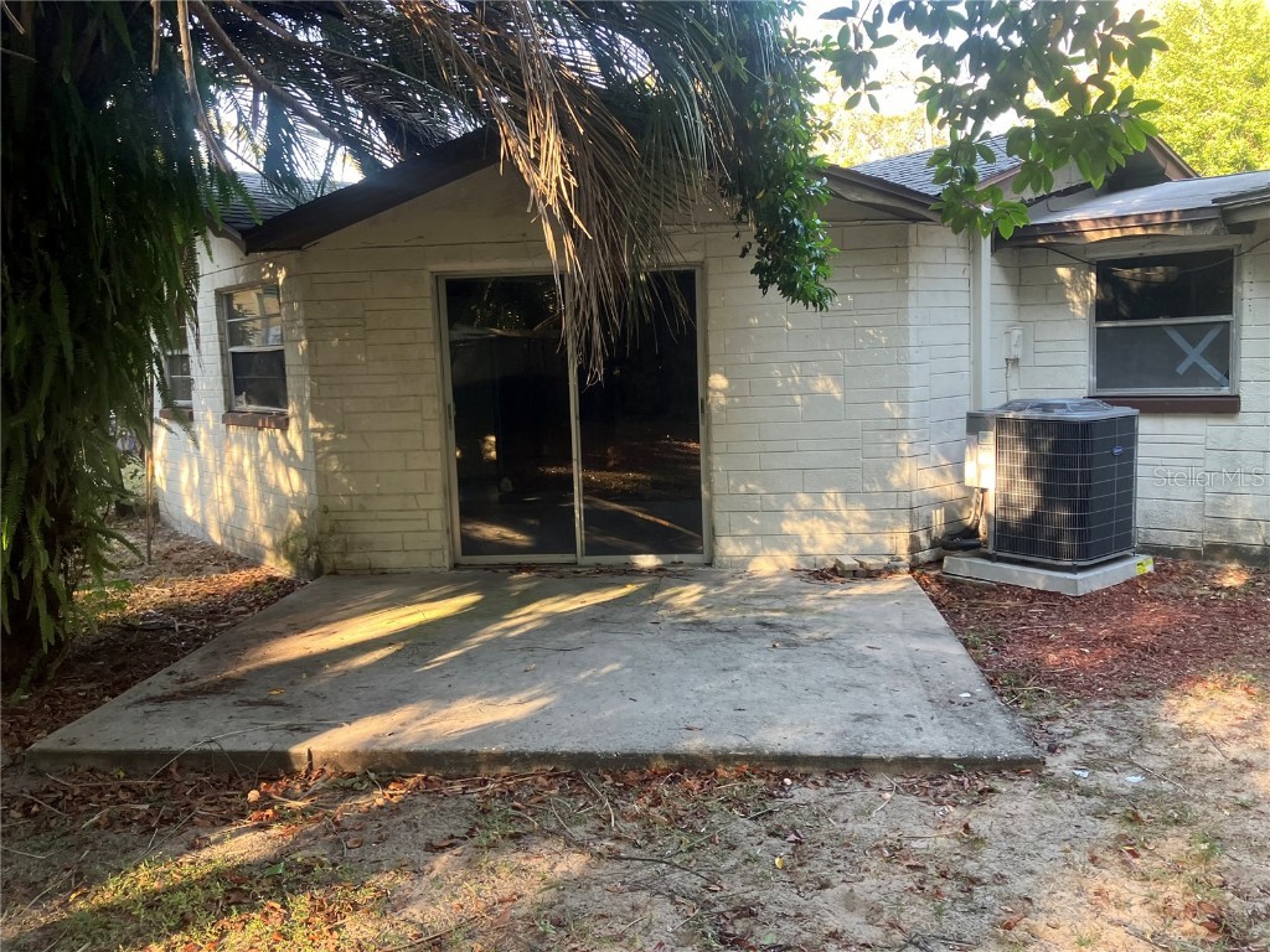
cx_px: 635
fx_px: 1027
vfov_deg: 49.7
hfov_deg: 63.4
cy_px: 476
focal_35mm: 28
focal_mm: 3.99
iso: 80
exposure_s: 1/121
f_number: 1.8
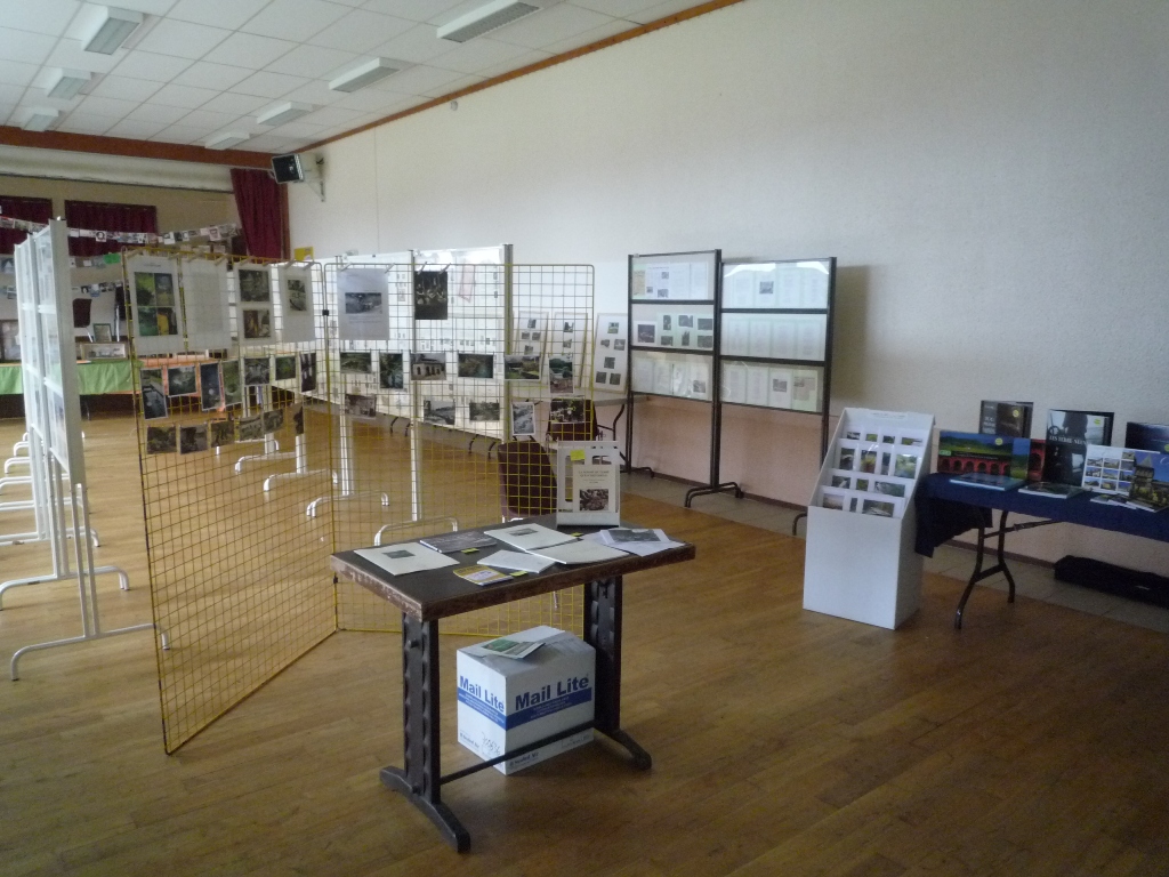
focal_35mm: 25
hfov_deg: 69.4
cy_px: 438
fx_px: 844
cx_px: 584
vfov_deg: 54.9
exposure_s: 1/25
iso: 400
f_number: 2.8
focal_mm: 4.4
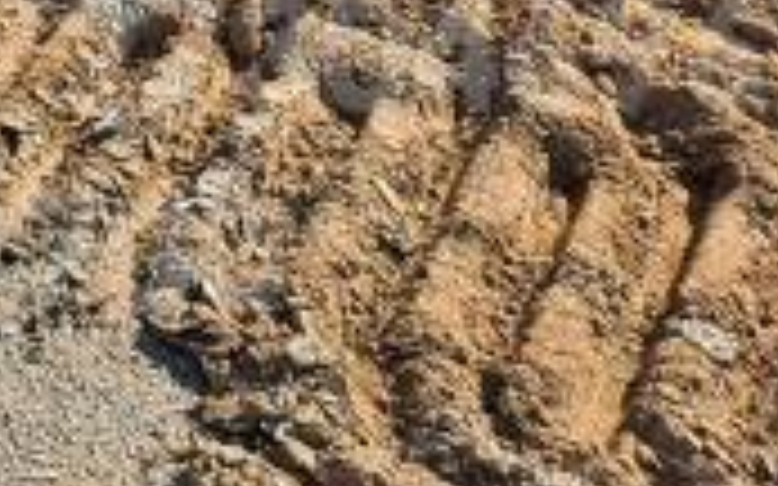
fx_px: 3243
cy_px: -994
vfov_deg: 7.5
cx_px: -940
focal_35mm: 153
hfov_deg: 11.7
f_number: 2
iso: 32
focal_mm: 4.6
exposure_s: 1/1479
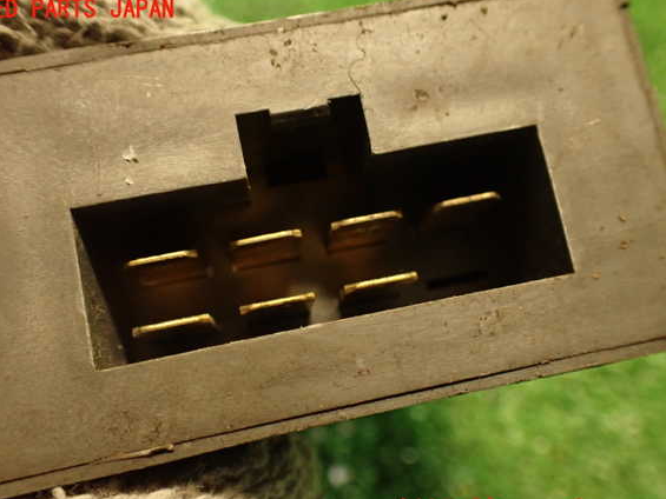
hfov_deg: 53.9
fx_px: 654
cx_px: 314
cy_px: 260
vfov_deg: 41.8
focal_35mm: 34
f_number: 2.4
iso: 640
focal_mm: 5.79
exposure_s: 1/30
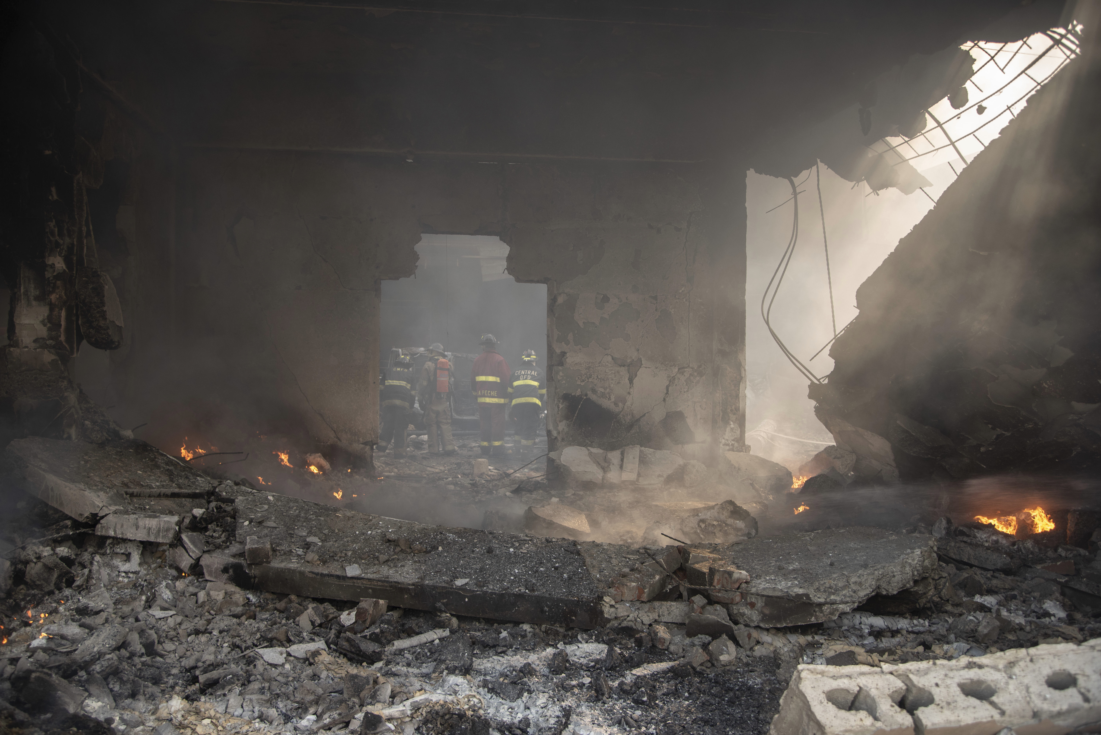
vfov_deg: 43.6
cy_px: 368
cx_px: 550
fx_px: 918
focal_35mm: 30
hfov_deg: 61.9
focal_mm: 30
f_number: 4
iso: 320
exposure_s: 1/200
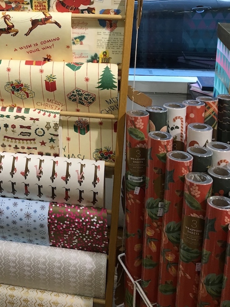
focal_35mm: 54
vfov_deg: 34.4
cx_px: 19
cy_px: 58
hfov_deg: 26.1
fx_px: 478
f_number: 2.2
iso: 40
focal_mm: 4.15
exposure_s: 1/30
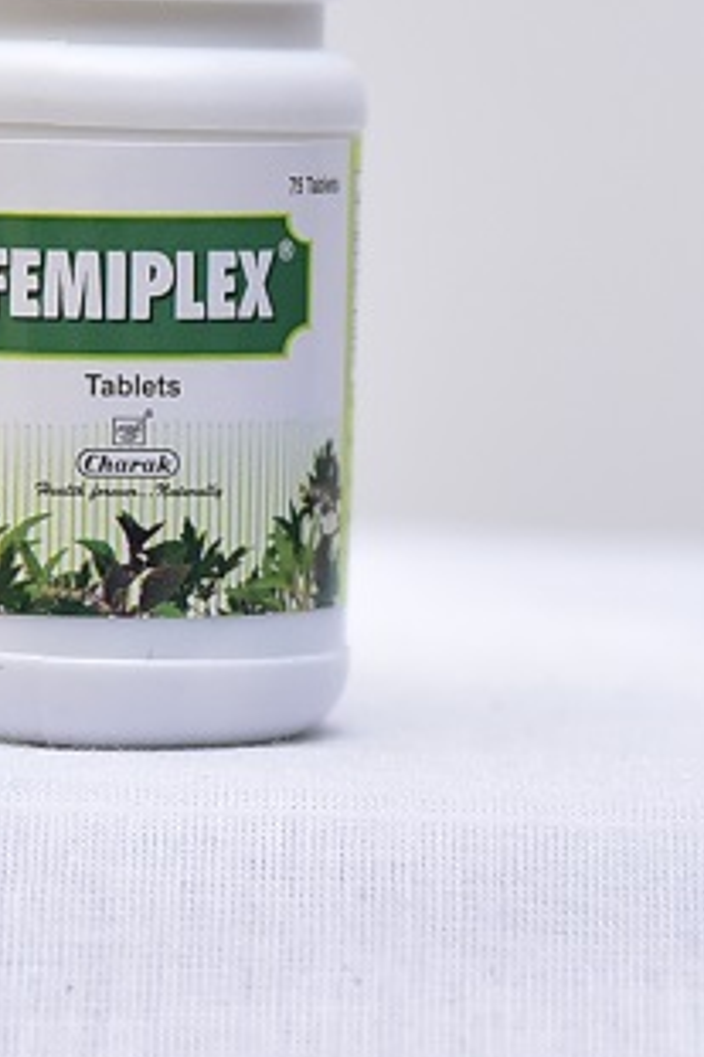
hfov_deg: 10.7
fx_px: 3729
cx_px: 126
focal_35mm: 127
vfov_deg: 16.1
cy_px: 262
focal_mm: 75
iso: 1250
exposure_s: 1/125
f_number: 4
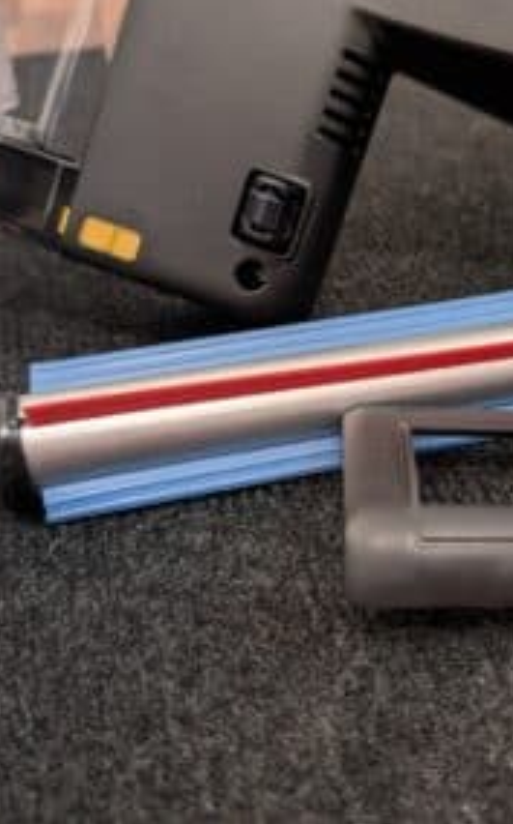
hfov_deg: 35.2
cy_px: 400
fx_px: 785
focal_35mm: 35
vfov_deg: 55.4
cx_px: 400
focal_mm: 6.9
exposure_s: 1/21
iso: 625
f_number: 1.68
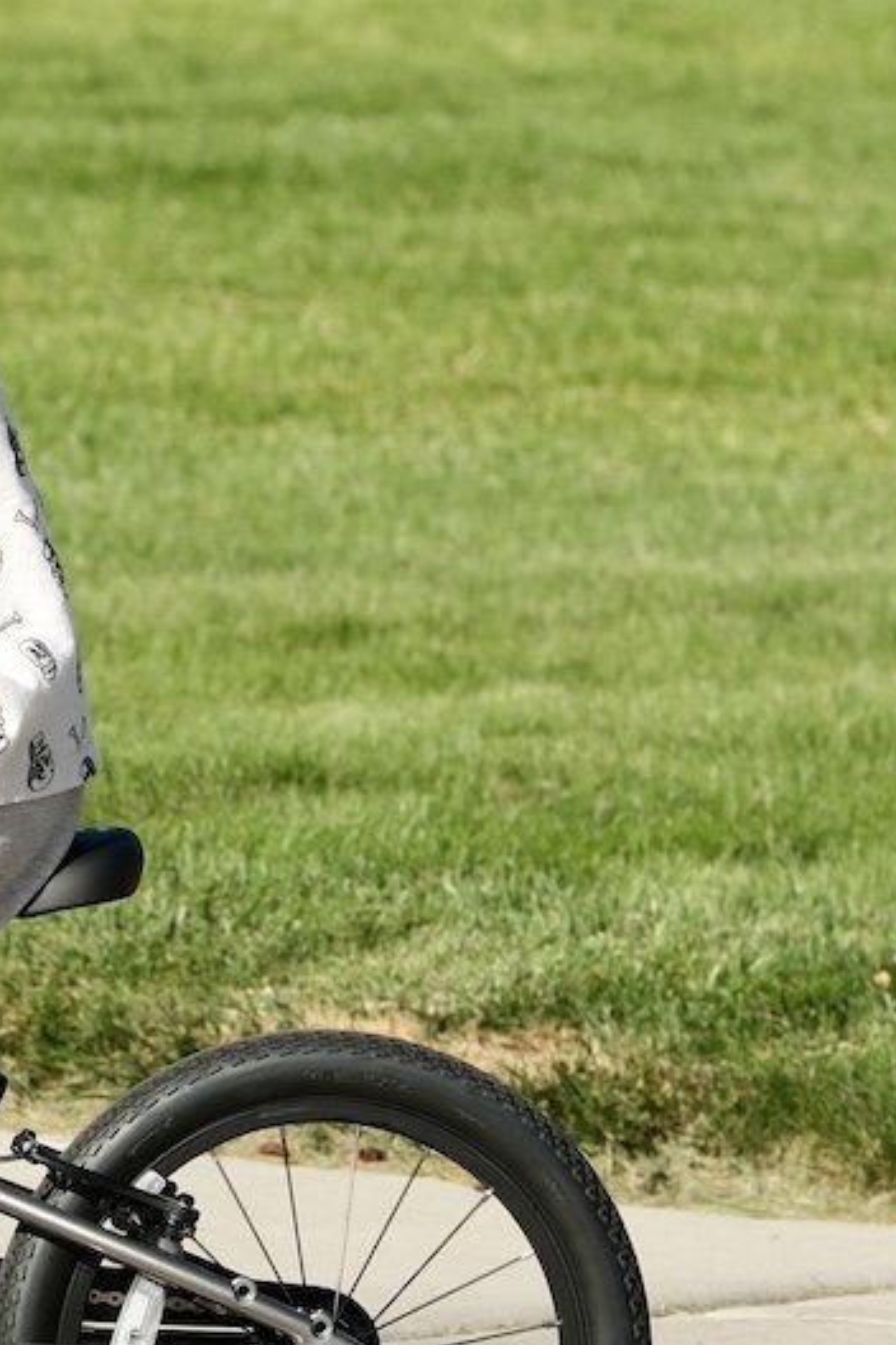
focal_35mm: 407
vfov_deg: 5.1
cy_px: 734
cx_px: -313
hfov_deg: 3.4
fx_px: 15193
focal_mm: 119.2
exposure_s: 1/680
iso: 125
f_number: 5
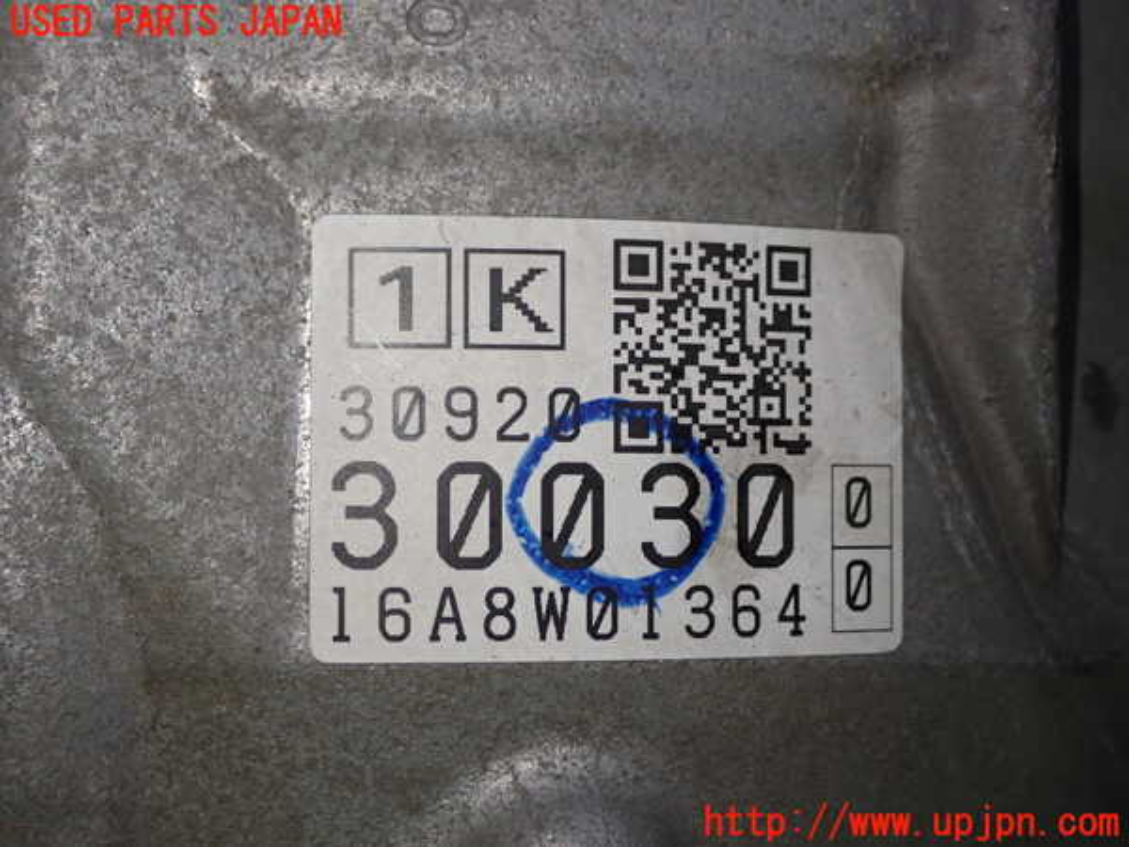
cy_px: 424
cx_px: 564
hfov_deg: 33.2
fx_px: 1892
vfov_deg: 25.2
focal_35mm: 58
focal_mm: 10.35
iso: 320
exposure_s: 1/60
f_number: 3.5
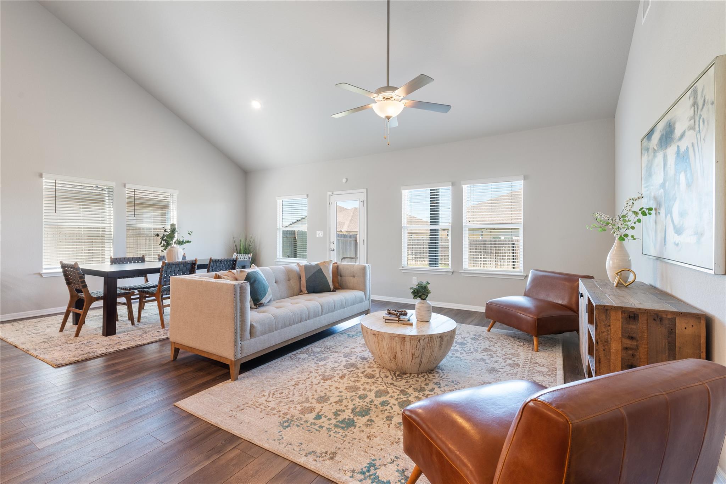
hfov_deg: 96.7
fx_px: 323
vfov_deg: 73.8
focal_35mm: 16
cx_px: 363
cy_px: 242
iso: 400
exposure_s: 1/5
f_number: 8
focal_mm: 16
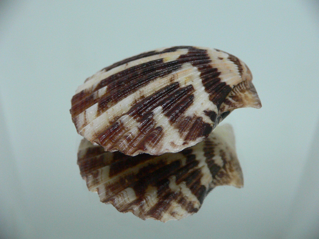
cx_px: 160
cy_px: 120
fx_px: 323
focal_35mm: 35
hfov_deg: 52.6
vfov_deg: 40.7
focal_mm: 4.6
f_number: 2.8
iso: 200
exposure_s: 1/50
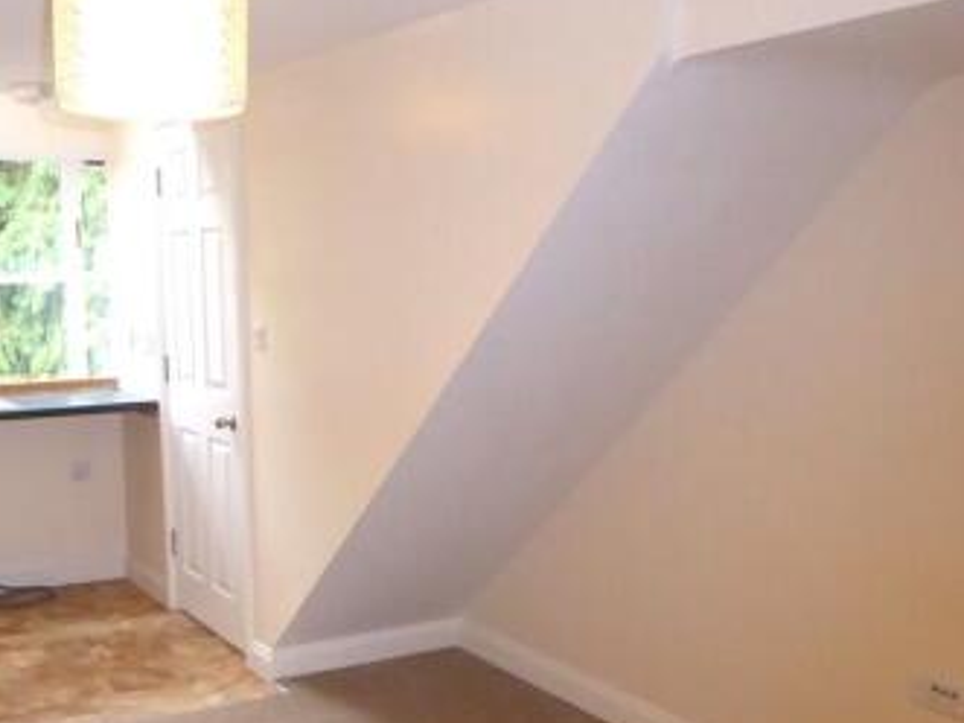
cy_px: 512
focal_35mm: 44
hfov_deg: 42.1
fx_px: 1225
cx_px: 287
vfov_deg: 32.4
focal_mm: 4.3
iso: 800
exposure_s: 1/60
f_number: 3.3
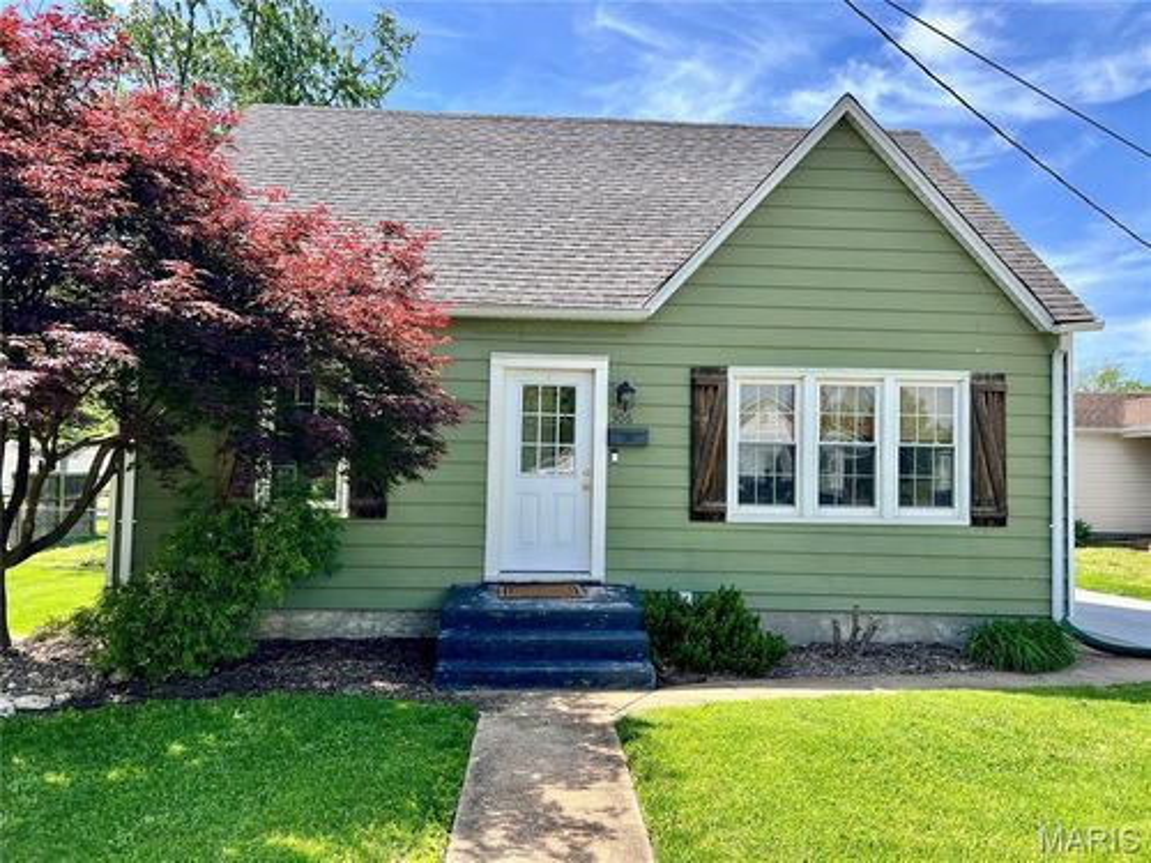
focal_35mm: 26
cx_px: 576
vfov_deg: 53.1
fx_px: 865
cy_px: 432
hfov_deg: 67.3
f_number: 1.5
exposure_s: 1/1395
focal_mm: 5.7
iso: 50
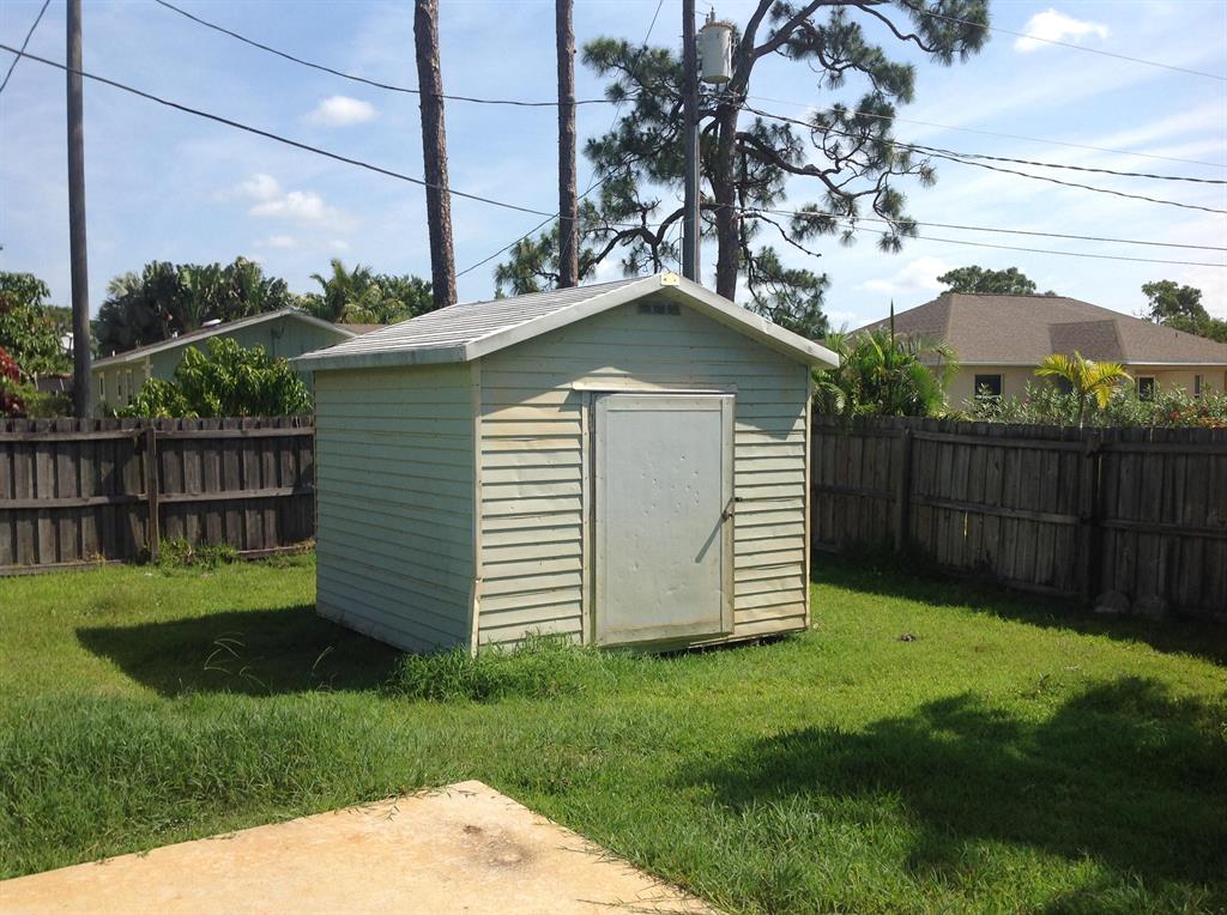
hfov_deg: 52.7
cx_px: 614
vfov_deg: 40.6
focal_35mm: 35
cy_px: 458
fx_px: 1238
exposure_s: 1/1890
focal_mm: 4.28
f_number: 2.4
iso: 50
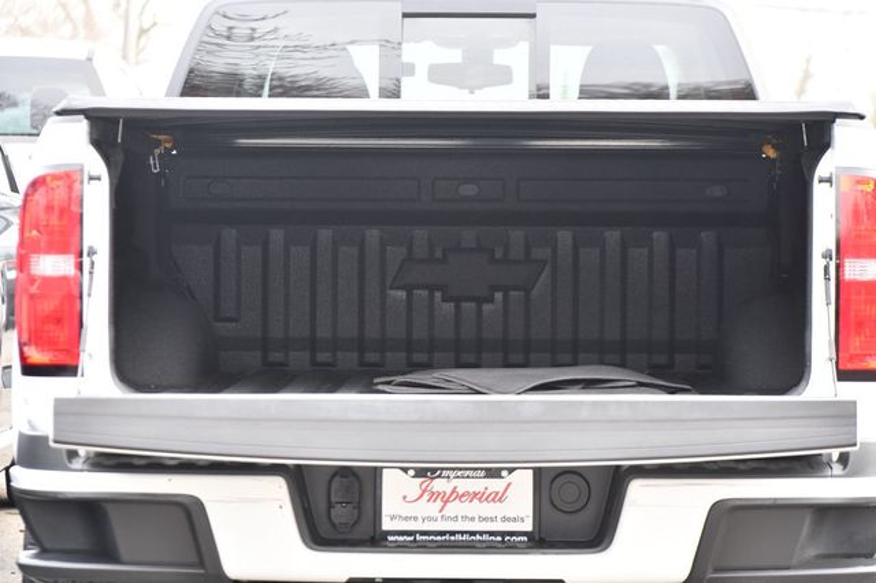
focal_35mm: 138
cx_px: 438
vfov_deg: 9.9
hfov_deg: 14.9
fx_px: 3356
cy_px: 292
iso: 800
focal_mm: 92
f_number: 4.8
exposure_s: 1/200
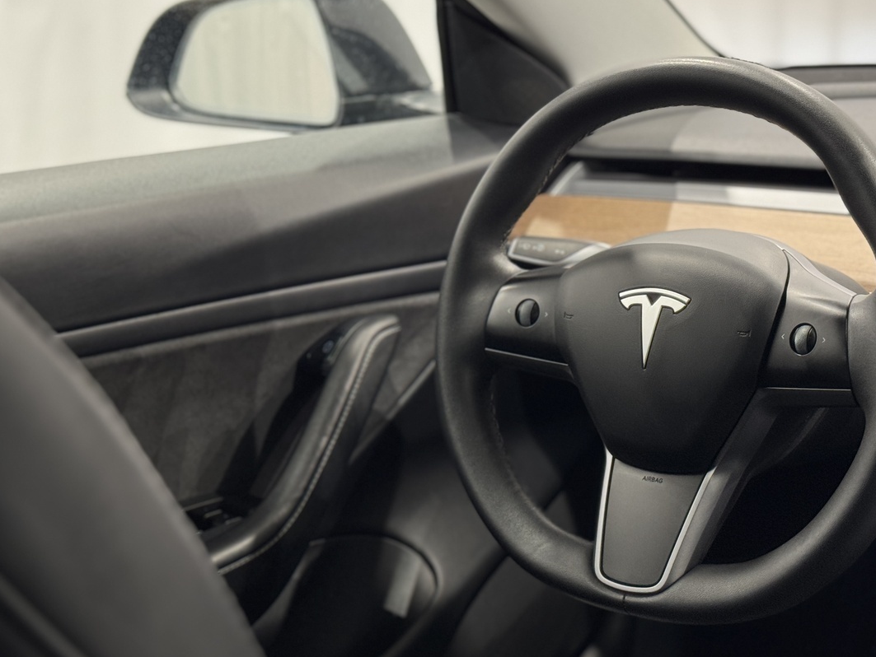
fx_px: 1645
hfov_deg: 29.6
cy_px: 276
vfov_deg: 22.6
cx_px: 574
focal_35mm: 65
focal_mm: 6.76
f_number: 1.78
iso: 160
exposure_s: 1/50
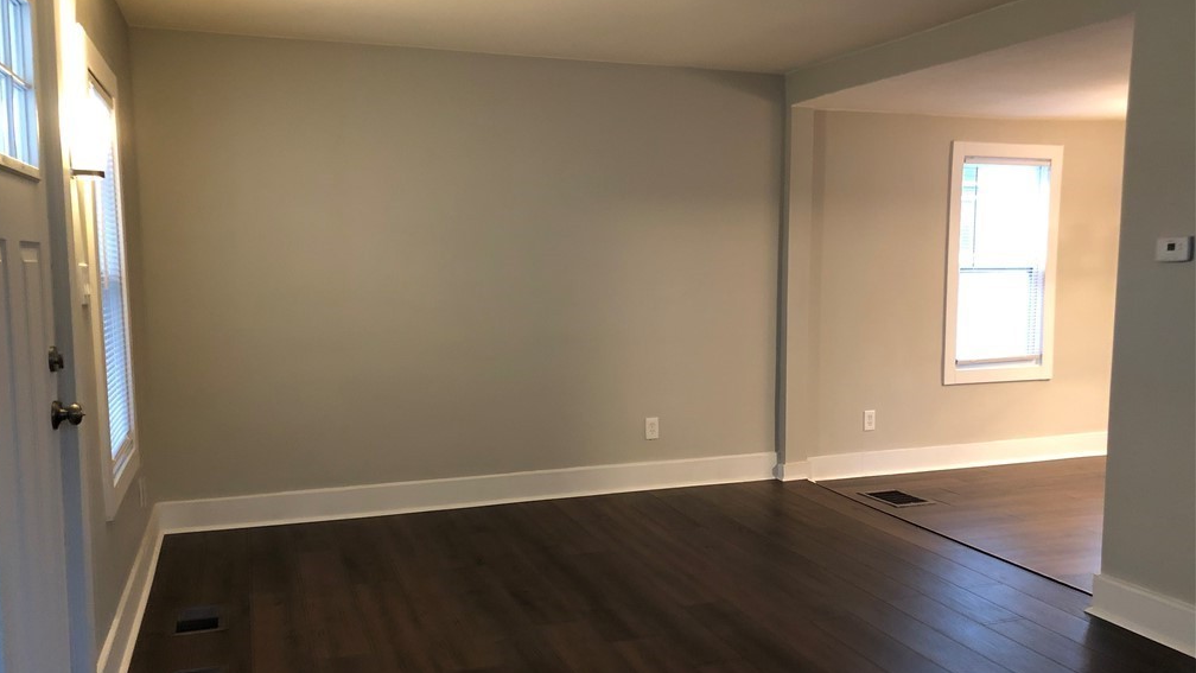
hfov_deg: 62.6
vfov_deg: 37.7
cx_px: 590
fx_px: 983
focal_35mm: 31
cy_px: 383
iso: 100
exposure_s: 1/9
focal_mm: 3.99
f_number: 1.8
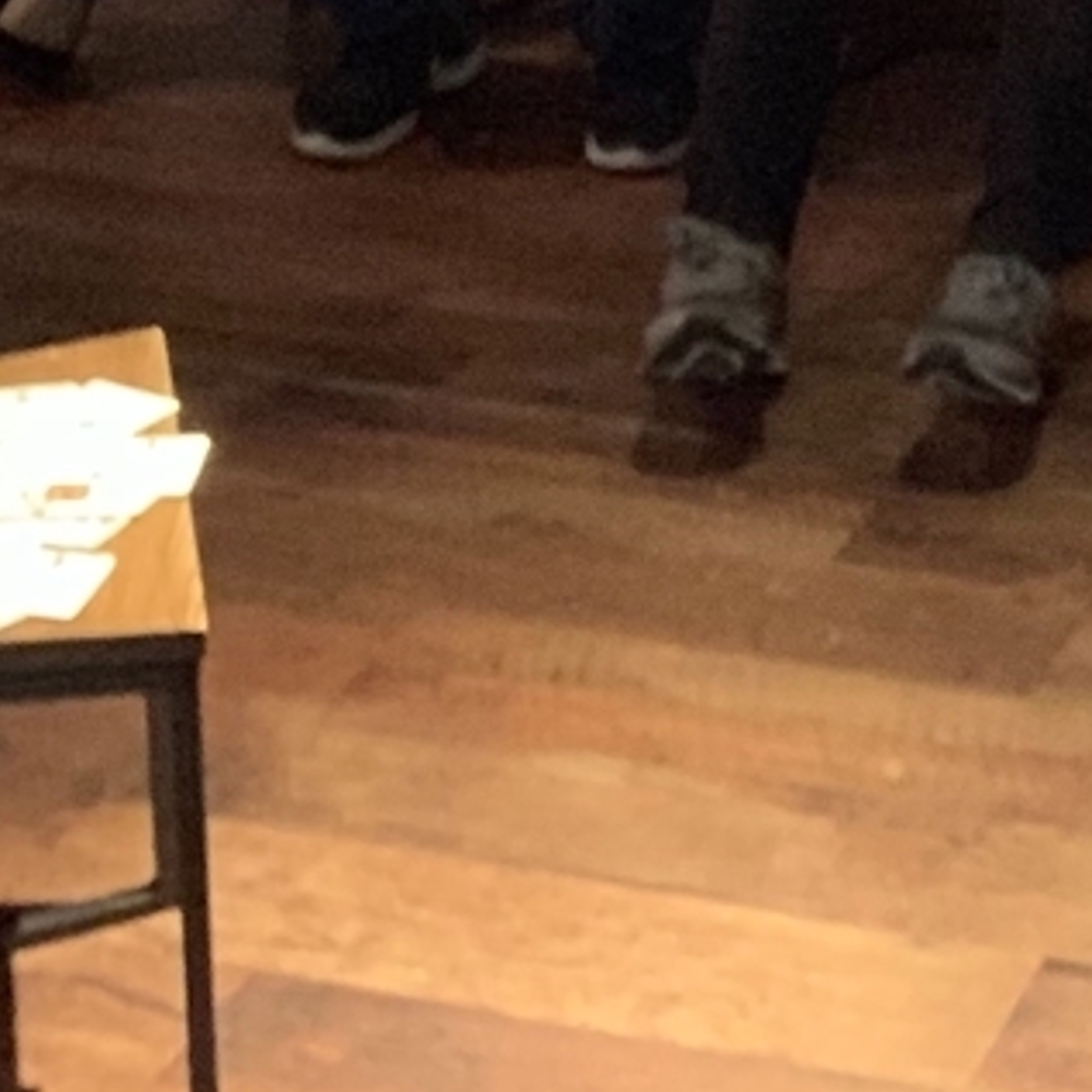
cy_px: -300
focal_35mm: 107
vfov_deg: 15.5
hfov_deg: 14.5
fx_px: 3819
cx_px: 1912
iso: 500
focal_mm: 2.87
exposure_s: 1/17
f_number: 2.2
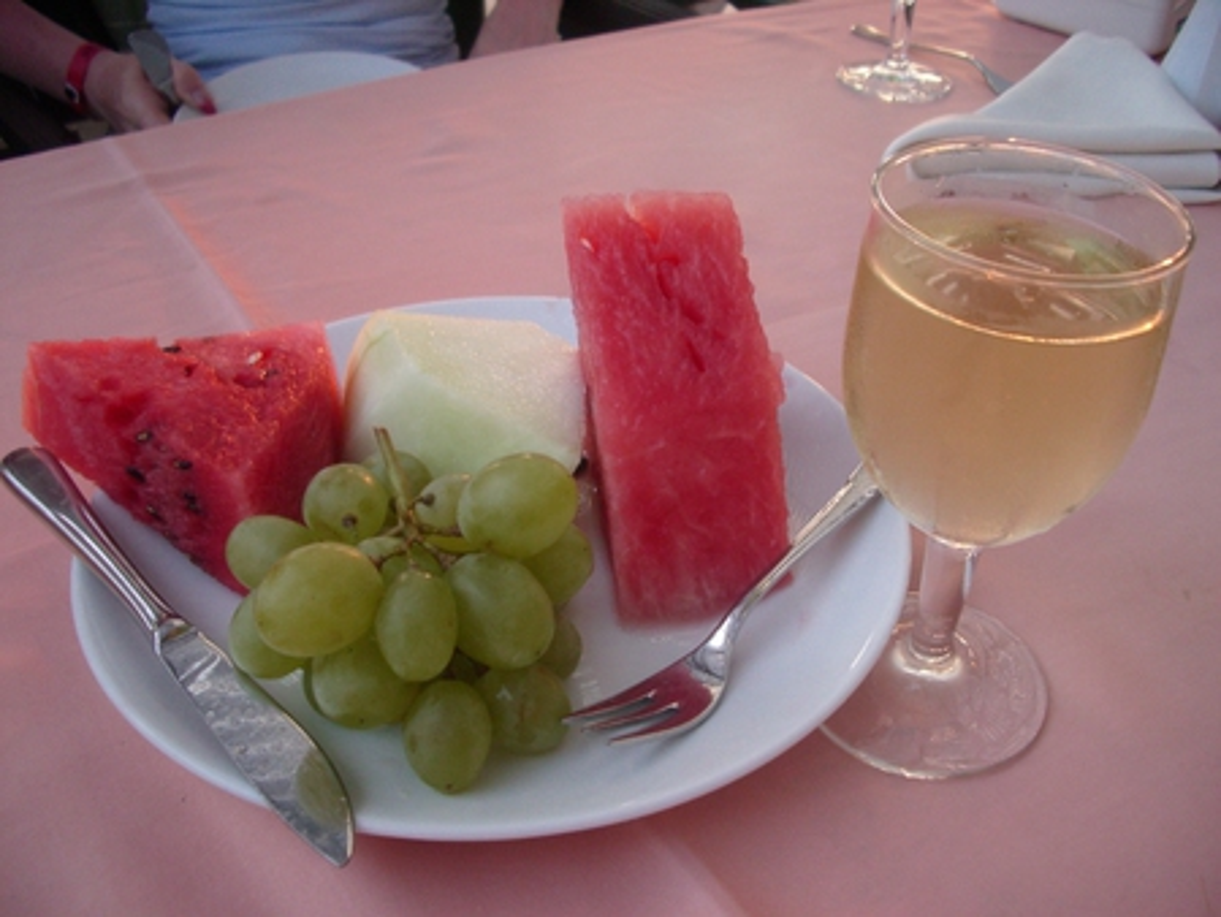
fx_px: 1235
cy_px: 458
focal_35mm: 35
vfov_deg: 40.7
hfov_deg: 52.6
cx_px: 610
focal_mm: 5.8
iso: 200
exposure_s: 1/80
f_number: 2.6
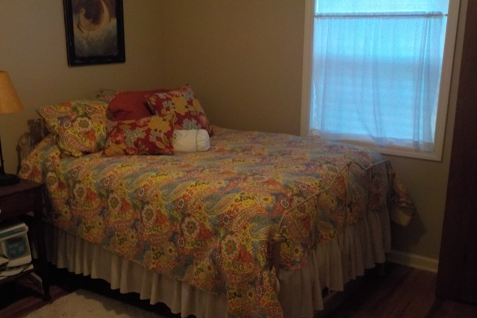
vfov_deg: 33.4
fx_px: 530
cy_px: 178
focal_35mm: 40
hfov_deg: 48.5
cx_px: 239
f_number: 3.7
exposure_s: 1/15
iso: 800
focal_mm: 5.2
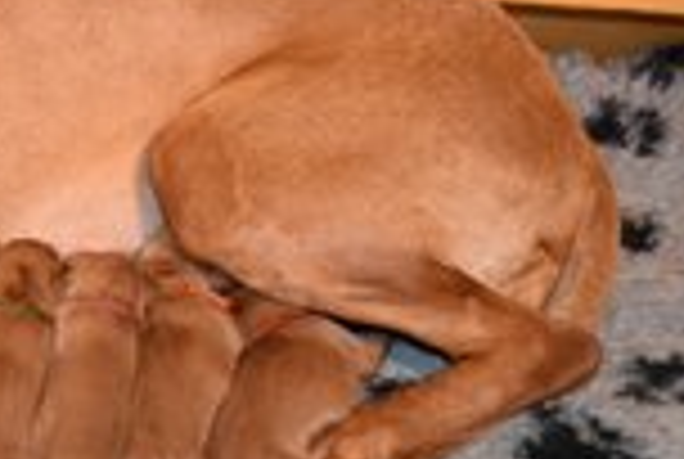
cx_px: -104
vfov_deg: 16.1
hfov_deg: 22.3
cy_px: 297
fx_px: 1618
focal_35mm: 85
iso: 1800
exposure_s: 1/60
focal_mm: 18
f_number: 3.5
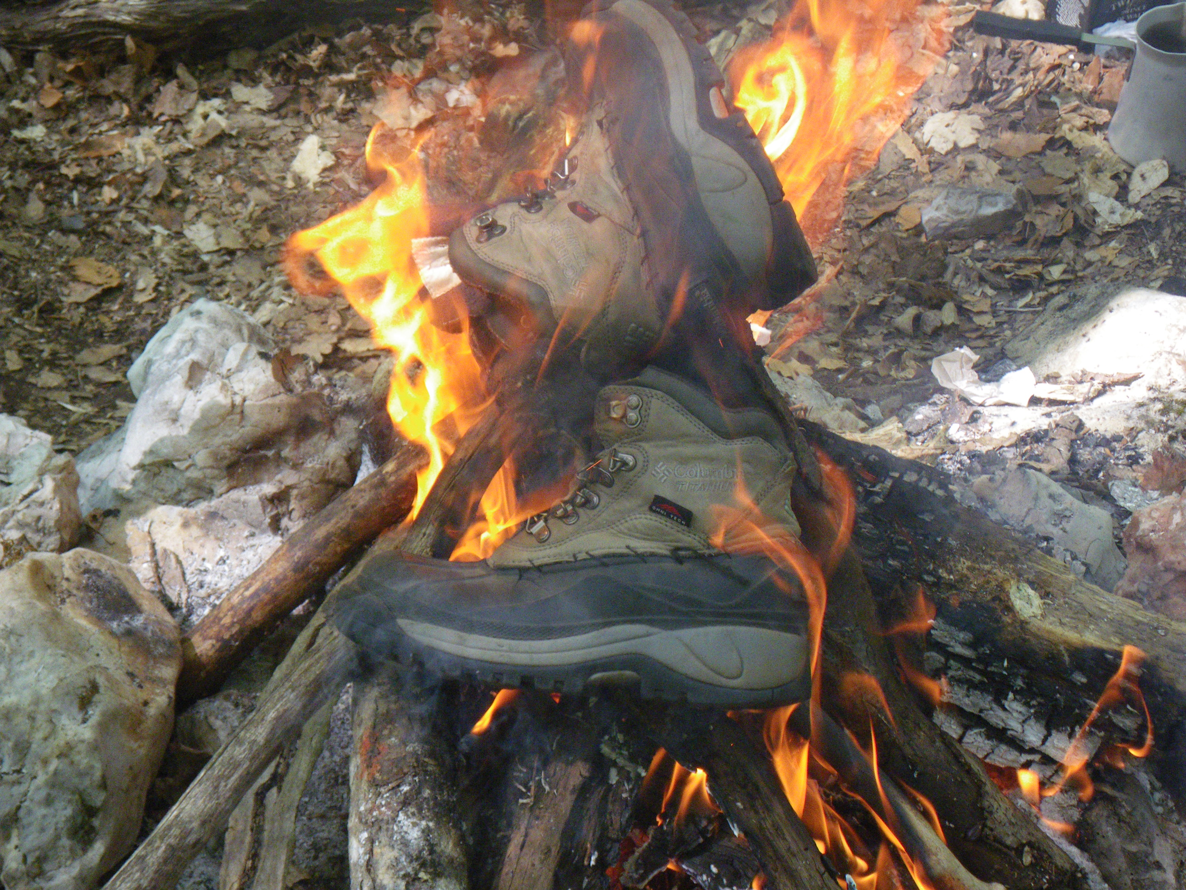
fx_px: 3940
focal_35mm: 115
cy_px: 445
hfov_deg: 17.1
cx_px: 593
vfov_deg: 12.9
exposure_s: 1/160
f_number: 5.2
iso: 400
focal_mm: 20.6
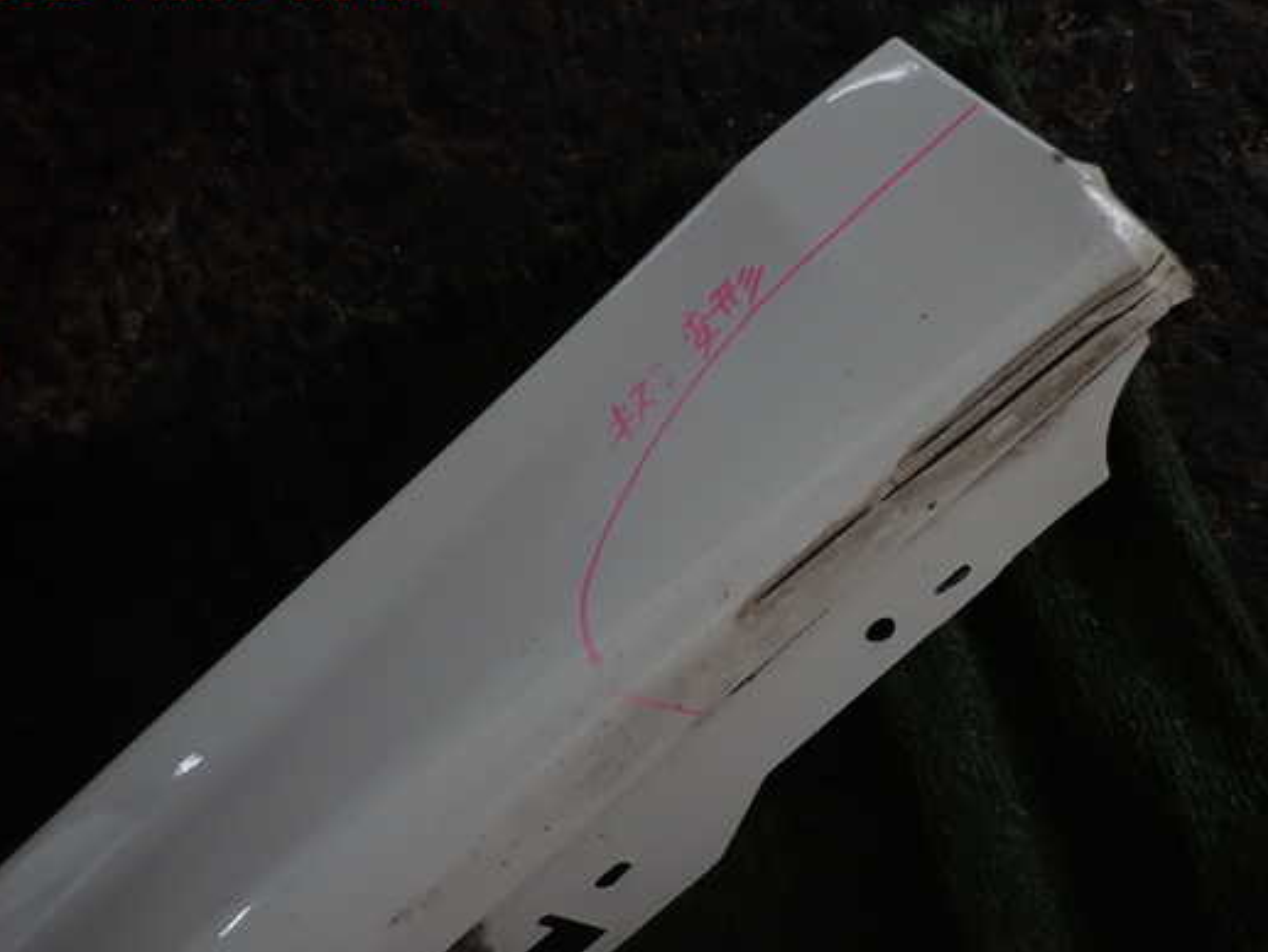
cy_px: 503
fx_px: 1063
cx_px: 711
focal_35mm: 29
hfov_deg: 61.5
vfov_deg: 48.2
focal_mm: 4.5
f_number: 2
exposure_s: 1/60
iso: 125
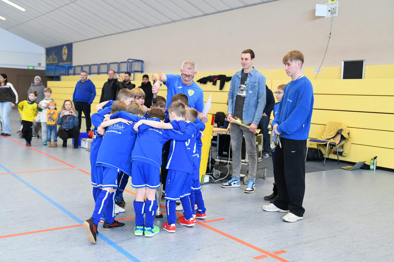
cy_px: 131
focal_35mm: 40
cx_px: 197
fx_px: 438
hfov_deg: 48.5
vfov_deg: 33.4
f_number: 2.8
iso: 5000
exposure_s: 1/640
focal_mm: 40
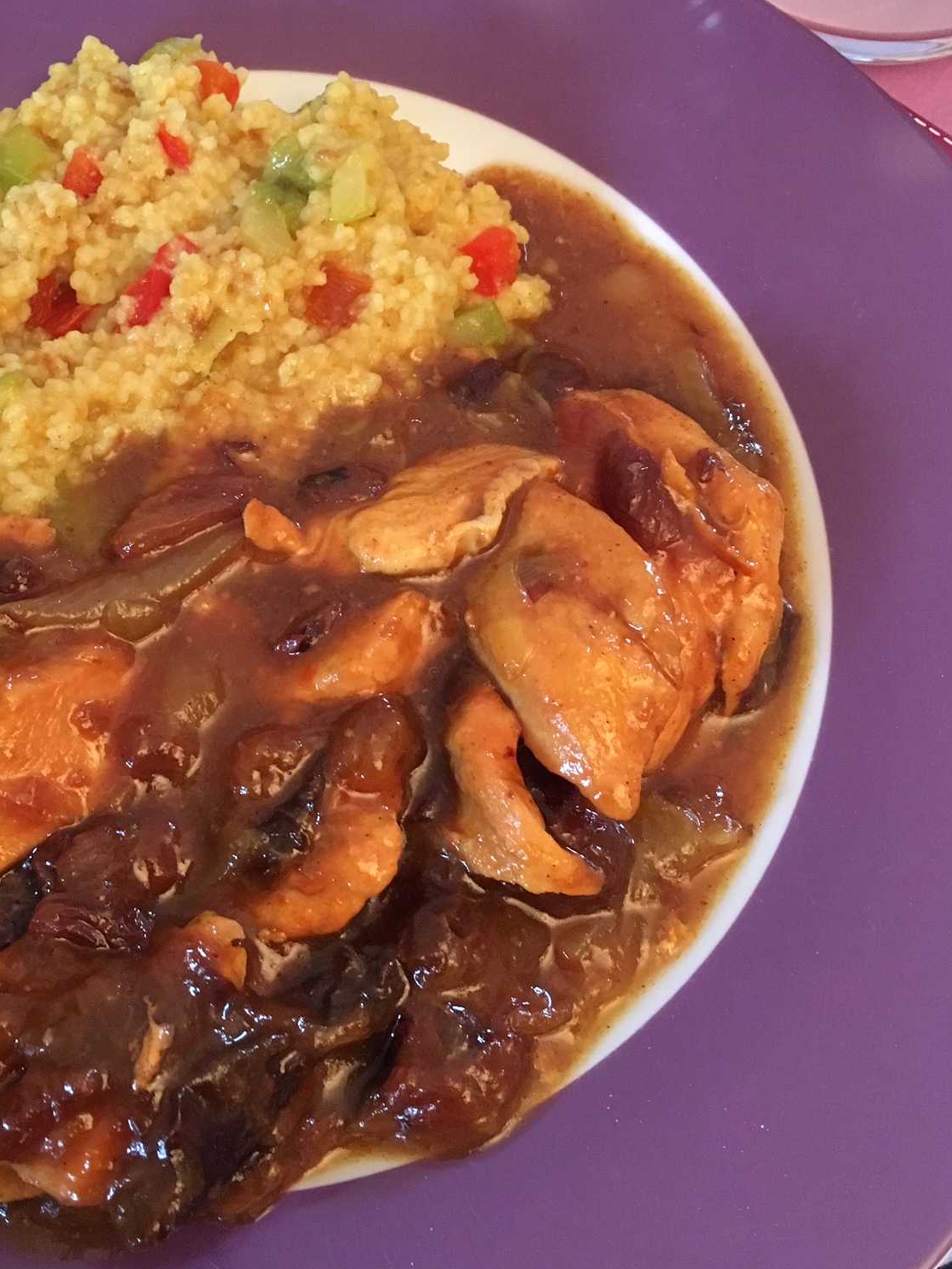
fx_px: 1467
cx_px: 320
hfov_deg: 35.6
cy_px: 578
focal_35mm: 40
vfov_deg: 46.7
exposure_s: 1/17
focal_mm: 4.15
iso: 200
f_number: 2.2
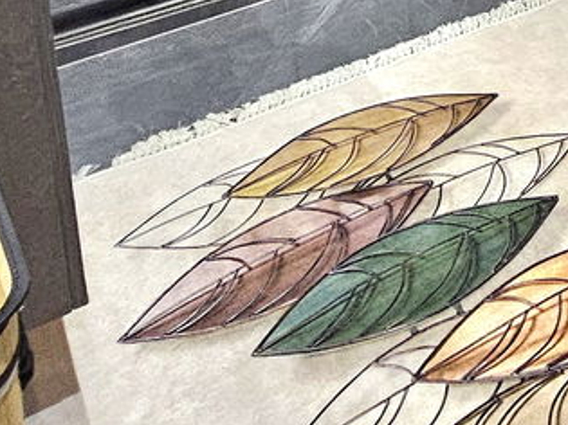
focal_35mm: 66
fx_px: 1083
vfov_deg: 17.7
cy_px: -348
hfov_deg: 24.9
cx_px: 770
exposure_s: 1/25.1
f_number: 2.2
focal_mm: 2.2
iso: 640
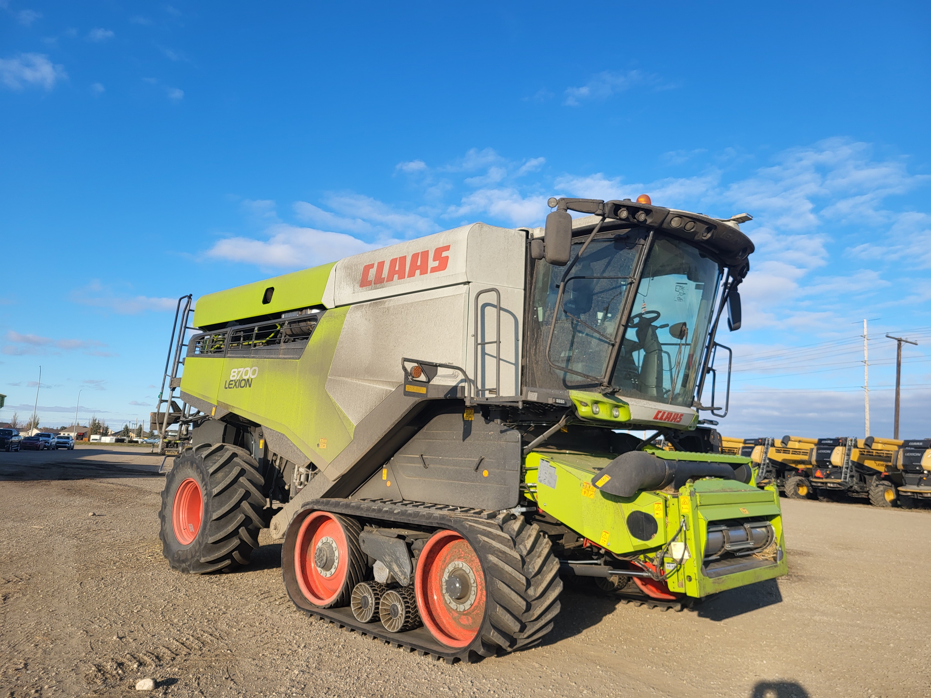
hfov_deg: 67.3
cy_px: 349
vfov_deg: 53.1
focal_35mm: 26
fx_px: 699
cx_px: 466
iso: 40
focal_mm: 5.4
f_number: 1.8
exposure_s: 1/1884
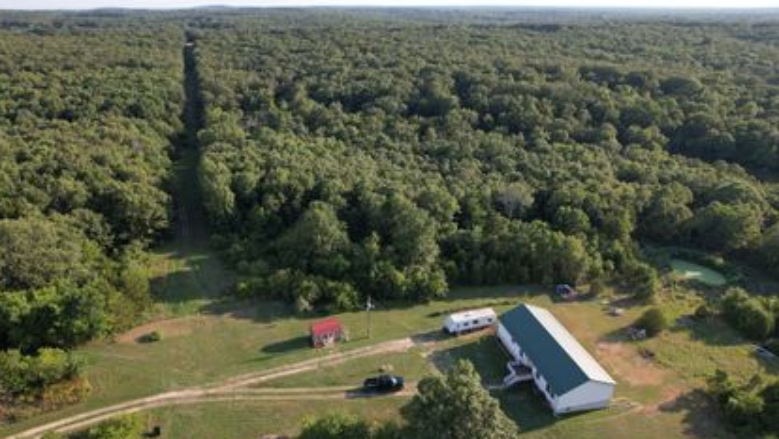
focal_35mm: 24
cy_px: 220
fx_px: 496
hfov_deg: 76.3
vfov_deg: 47.7
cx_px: 389
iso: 100
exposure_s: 1/40
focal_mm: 8.38
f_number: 2.8
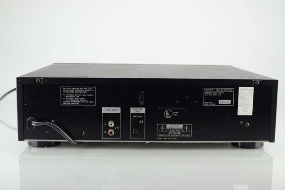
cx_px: 142
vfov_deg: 25.3
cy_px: 96
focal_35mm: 54
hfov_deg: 37.2
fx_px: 424
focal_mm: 35
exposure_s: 1/125
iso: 640
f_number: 5.6
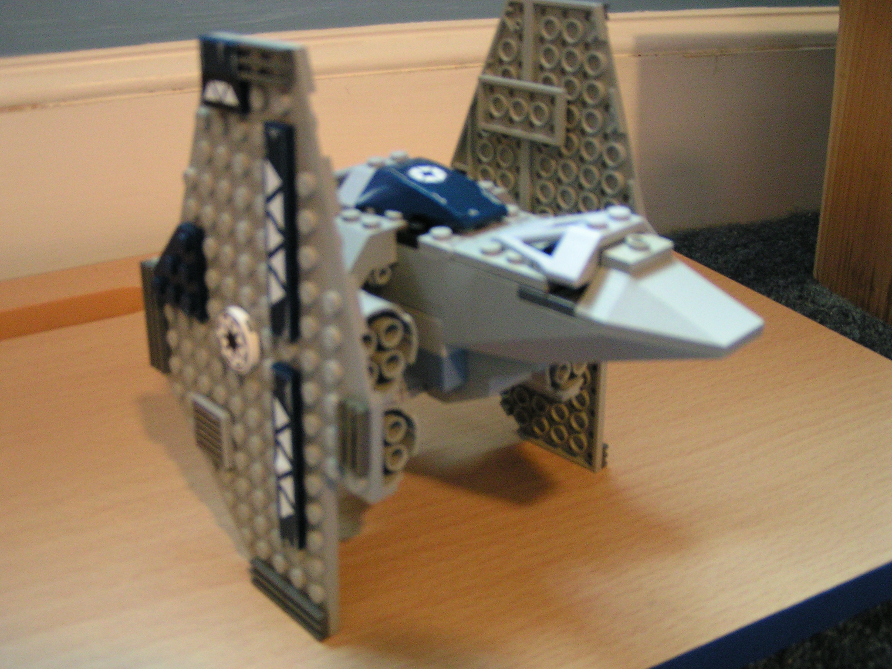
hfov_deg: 49.0
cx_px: 446
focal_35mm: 38
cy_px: 334
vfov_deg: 37.7
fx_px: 979
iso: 200
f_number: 2.8
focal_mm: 5.8
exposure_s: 1/4
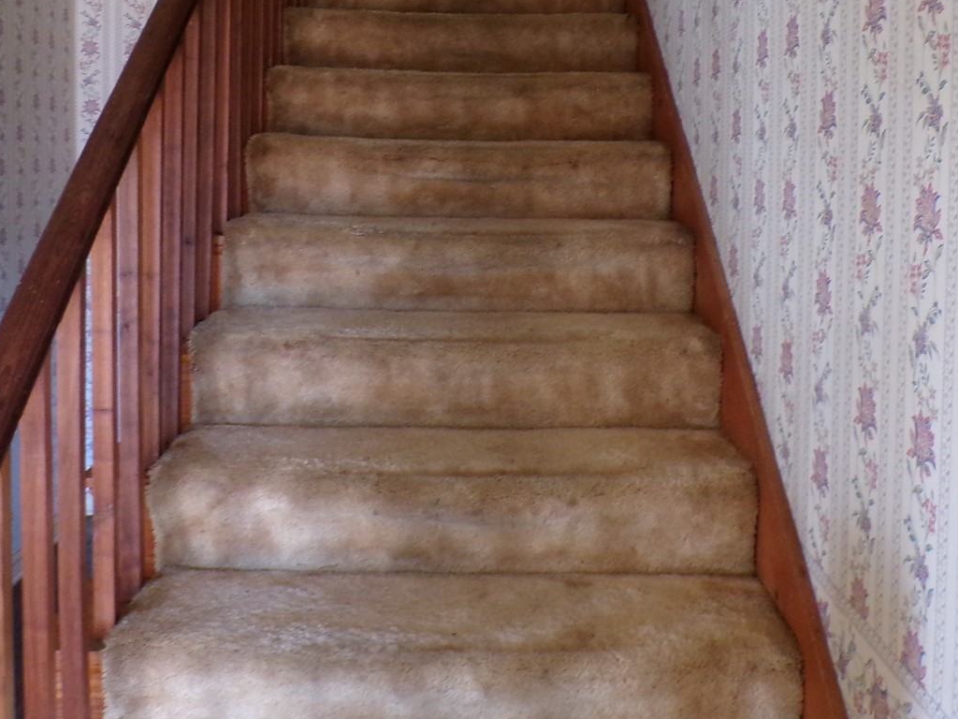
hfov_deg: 42.1
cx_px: 502
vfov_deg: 31.8
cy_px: 219
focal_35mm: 45
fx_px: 1245
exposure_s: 1/17
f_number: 3
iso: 395
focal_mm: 4.3
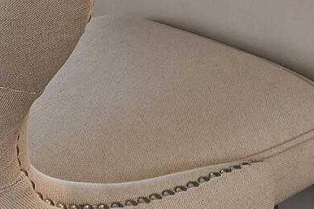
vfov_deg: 8.2
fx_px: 1221
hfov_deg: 13.5
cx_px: 515
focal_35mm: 140
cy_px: -445
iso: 100
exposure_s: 1/6
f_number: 4.8
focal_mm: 12
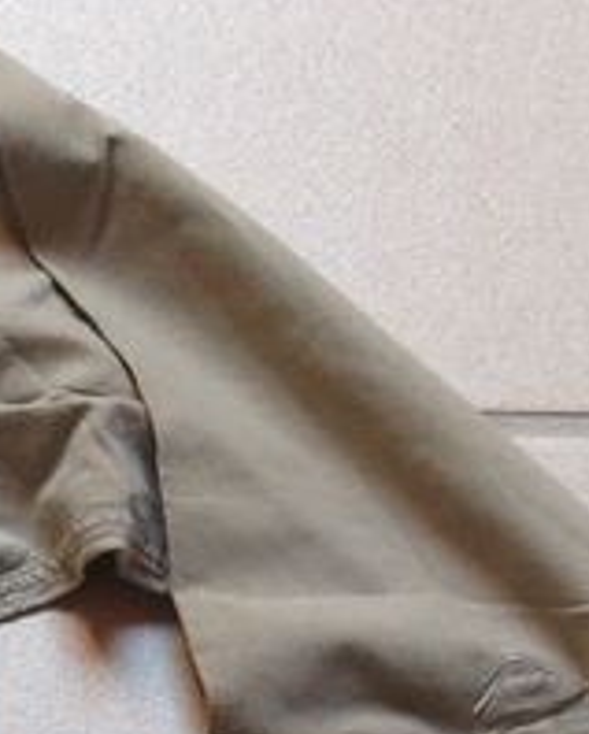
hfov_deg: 8.2
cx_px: -908
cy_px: 1162
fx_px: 3739
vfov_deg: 10.7
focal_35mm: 172
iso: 50
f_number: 2.4
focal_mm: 4.28
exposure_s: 1/17
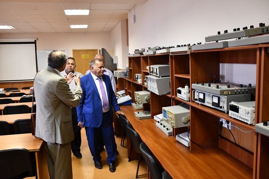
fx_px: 232
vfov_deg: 42.3
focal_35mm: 31
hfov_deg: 60.3
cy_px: 90
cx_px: 134
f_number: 3.5
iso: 3200
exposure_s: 1/125
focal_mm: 20
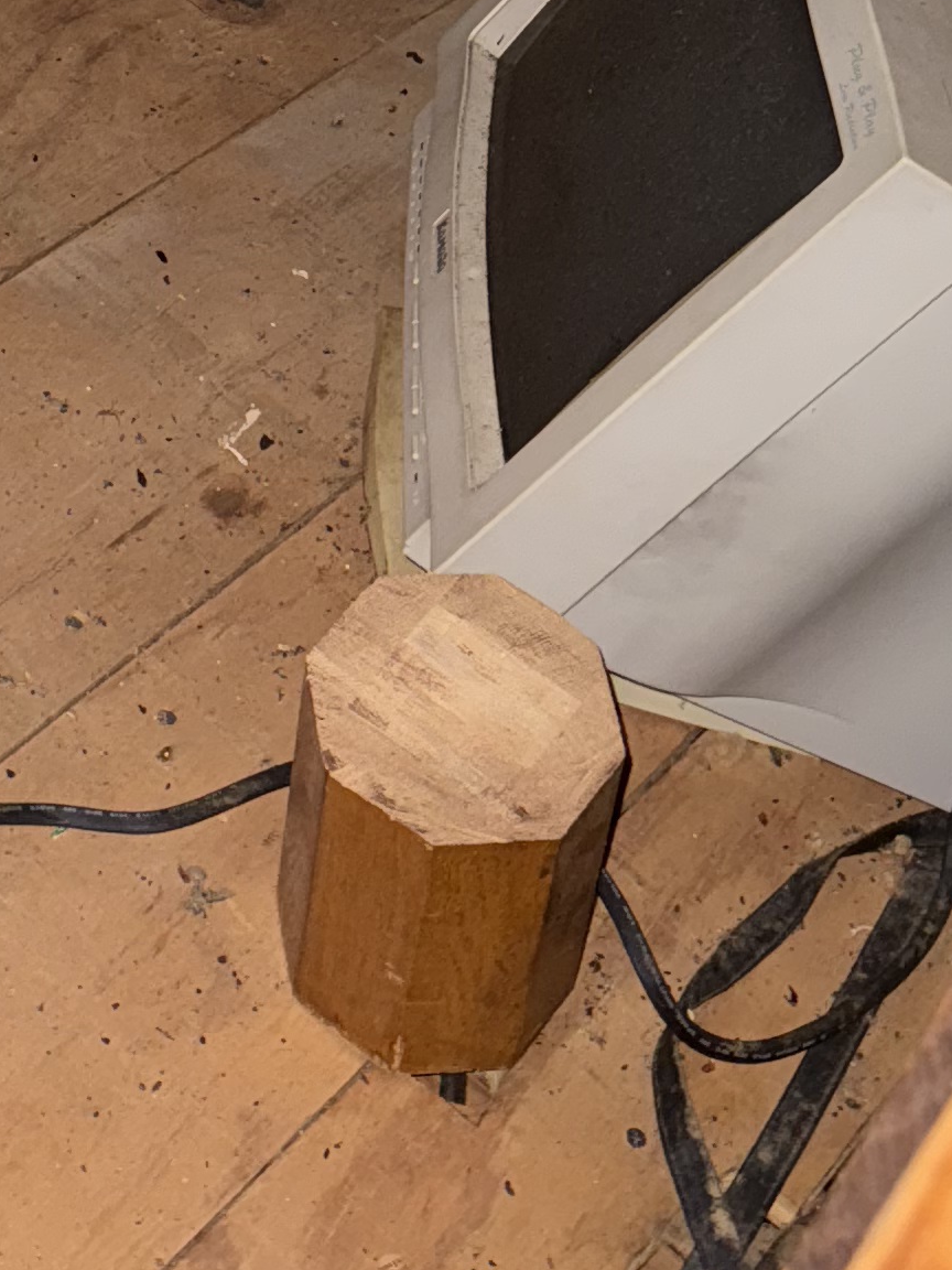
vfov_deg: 20.8
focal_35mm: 84
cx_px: 85
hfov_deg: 17.3
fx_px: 3080
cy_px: -466
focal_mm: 6.76
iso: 100
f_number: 1.78
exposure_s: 1/4
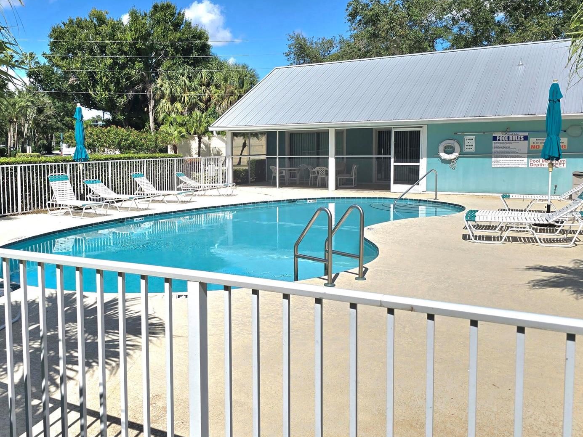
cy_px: 198
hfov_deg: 53.5
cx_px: 229
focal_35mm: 34
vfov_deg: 41.8
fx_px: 573
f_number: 1.7
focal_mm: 6.3
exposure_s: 1/2000
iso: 12
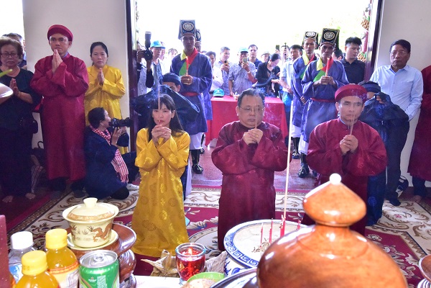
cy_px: 144
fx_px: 419
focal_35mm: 35
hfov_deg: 54.4
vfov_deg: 37.9
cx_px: 216
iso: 11400
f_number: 20
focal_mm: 35
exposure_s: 1/60
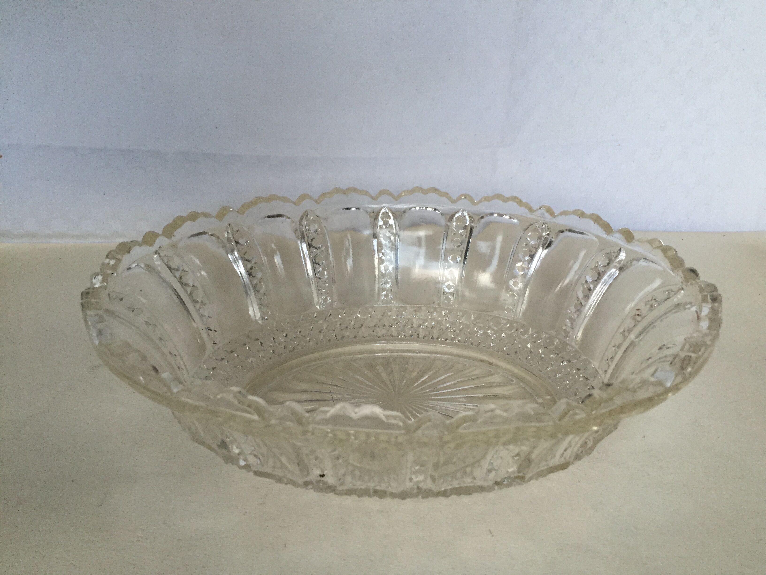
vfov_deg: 48.2
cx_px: 383
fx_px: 642
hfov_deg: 61.7
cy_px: 288
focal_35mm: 29
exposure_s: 1/30
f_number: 2.2
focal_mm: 4.15
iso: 50
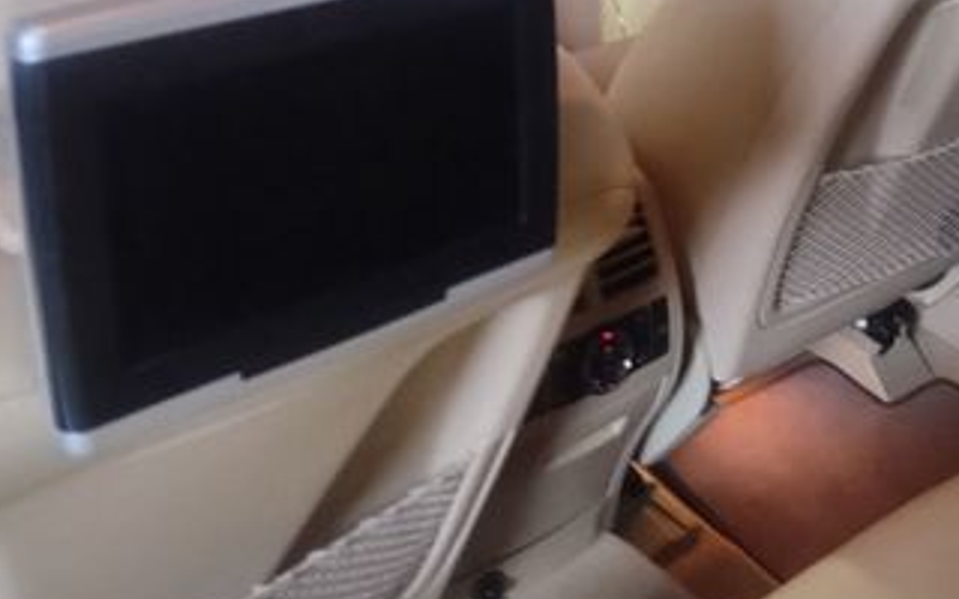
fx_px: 1385
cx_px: 791
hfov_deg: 36.6
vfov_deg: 23.2
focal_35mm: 53
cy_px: -30
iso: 157
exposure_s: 1/30
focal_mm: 4.71
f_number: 1.7
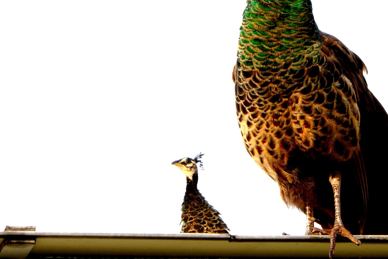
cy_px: 36
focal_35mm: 185
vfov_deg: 7.4
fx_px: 1994
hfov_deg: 11.1
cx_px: 304
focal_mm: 70
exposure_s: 1/160
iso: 200
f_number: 11
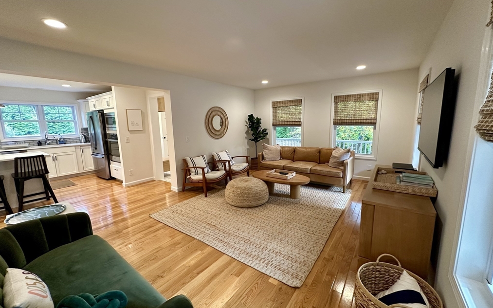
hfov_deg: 101.5
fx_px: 202
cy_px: 153
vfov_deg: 74.8
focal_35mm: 15
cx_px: 247
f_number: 2.2
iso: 250
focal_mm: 2.22
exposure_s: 1/120
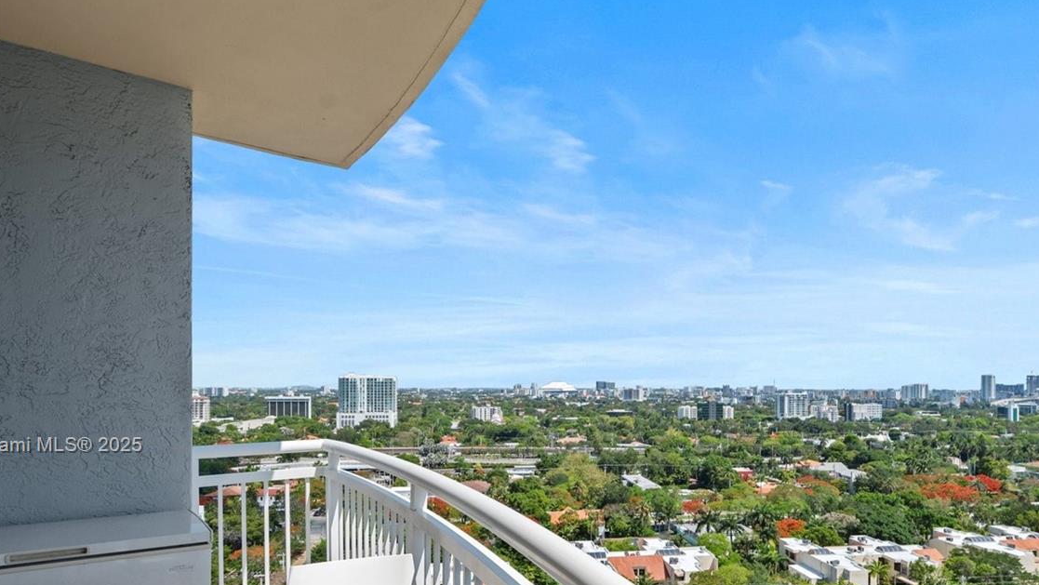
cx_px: 589
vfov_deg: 51.1
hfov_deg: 83.4
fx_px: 579
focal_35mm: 21
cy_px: 447
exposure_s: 1/1250
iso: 200
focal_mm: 14
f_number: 8
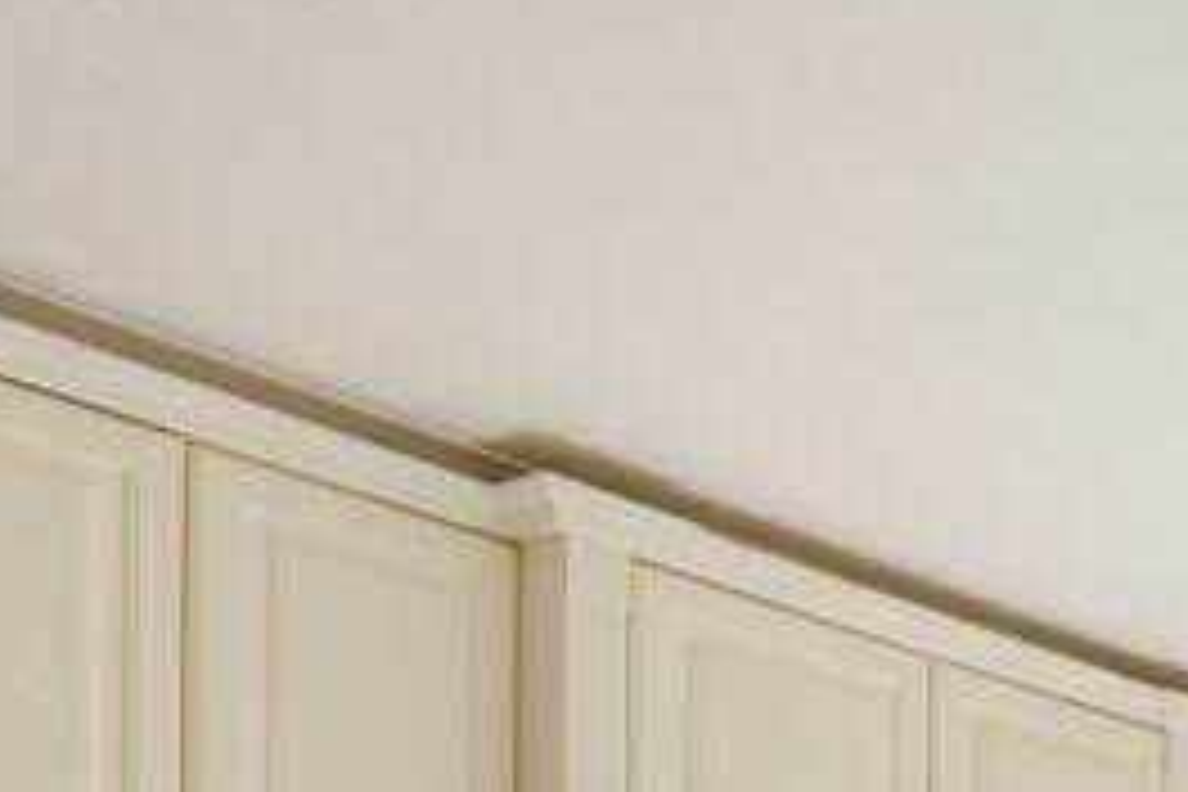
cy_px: 1341
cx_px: 1850
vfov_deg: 18.2
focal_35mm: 62
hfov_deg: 24.2
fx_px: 2046
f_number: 10
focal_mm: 16
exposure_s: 1/50
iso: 100
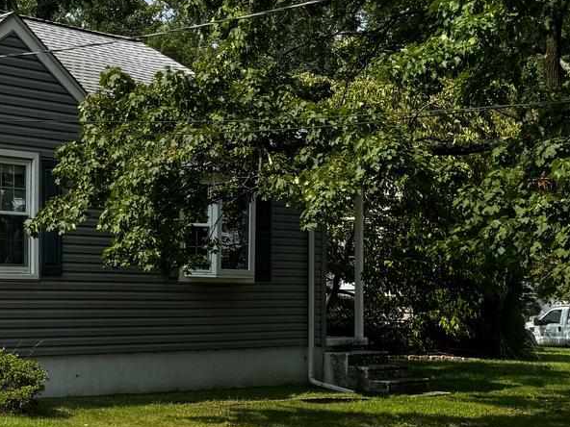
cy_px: 309
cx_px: 7
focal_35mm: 83
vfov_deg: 17.7
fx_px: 1367
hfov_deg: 22.7
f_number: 1.78
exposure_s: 1/3802
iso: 80
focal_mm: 6.76
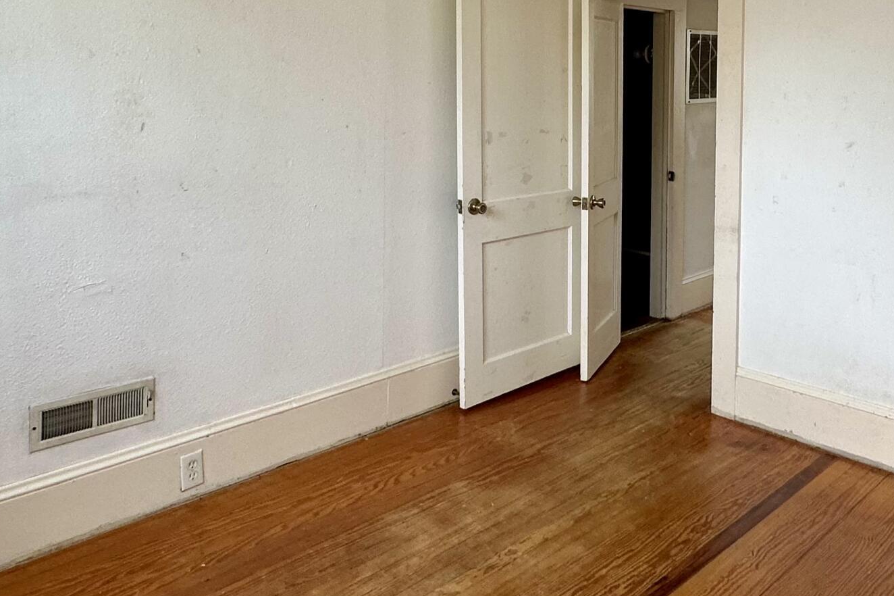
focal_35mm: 33
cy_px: 111
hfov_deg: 56.4
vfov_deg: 38.3
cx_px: 571
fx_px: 819
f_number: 2.2
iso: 80
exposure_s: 1/99
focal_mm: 2.22
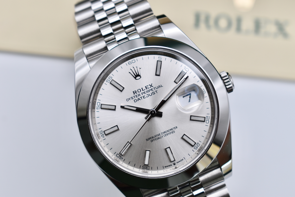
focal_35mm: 82
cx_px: 148
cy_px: 98
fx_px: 676
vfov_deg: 16.6
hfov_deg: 24.6
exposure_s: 1/125
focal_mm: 55
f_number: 6.3
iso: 400
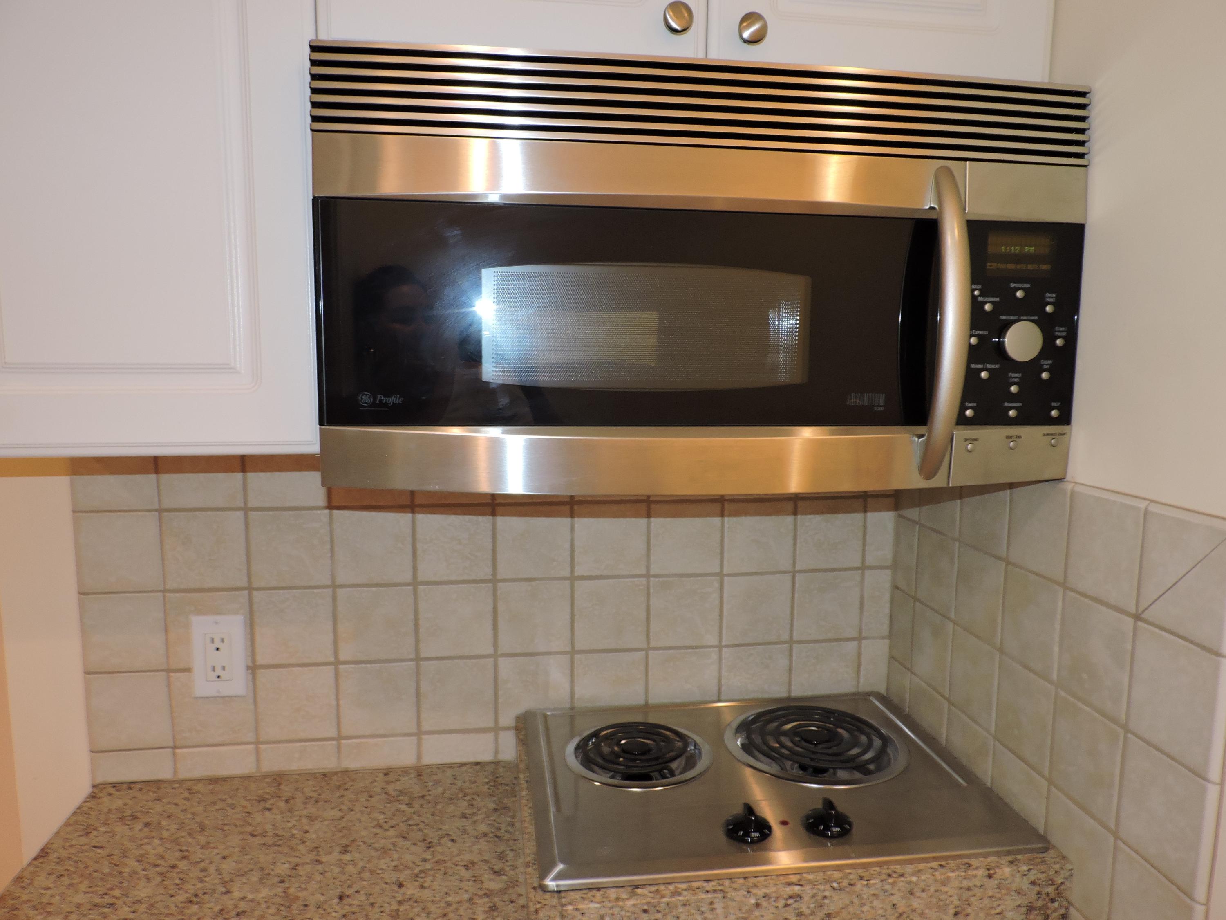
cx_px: 613
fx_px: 850
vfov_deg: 56.8
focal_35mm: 24
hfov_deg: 71.6
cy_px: 460
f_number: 3.7
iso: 200
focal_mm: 4.3
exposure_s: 1/30
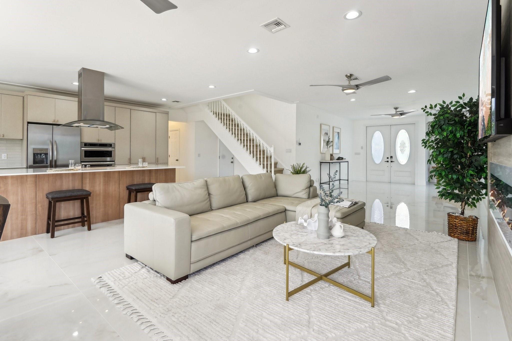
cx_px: 256
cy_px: 170
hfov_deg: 96.7
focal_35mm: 16
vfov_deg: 73.7
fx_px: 228
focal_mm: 16
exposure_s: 1/30
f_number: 10
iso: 400
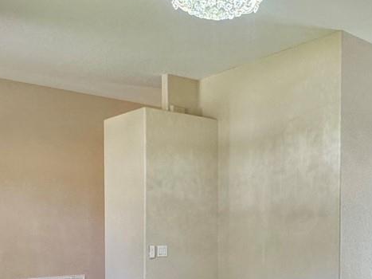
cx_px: 280
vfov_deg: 29.1
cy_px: 249
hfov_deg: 38.6
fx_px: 516
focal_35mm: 48
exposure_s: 1/120
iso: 250
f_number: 2.2
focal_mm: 2.22
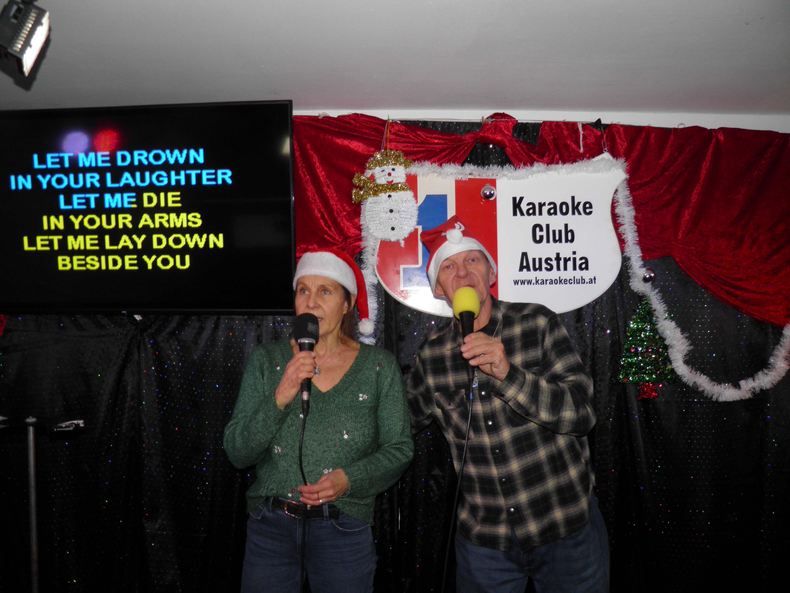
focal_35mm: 28
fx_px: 639
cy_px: 296
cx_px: 395
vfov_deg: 49.7
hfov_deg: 63.4
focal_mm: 4.9
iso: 100
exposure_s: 1/30
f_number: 2.8
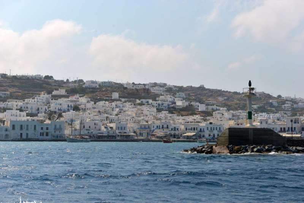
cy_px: 102
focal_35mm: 70
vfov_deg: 19.5
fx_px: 591
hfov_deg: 28.8
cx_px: 152
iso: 100
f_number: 9
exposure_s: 1/250
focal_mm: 70
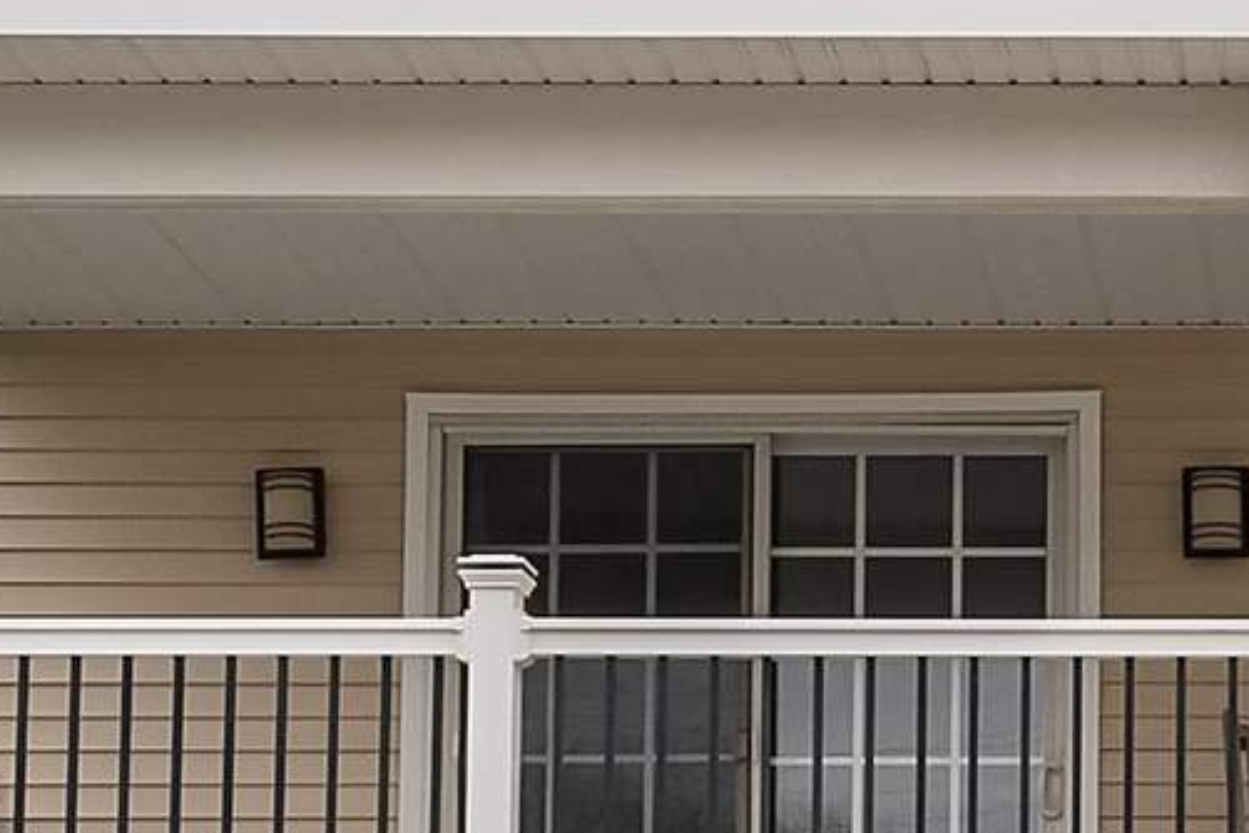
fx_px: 5101
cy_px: 615
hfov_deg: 13.6
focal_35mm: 147
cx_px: 1475
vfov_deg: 9.3
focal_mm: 24
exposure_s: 1/640
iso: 640
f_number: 8
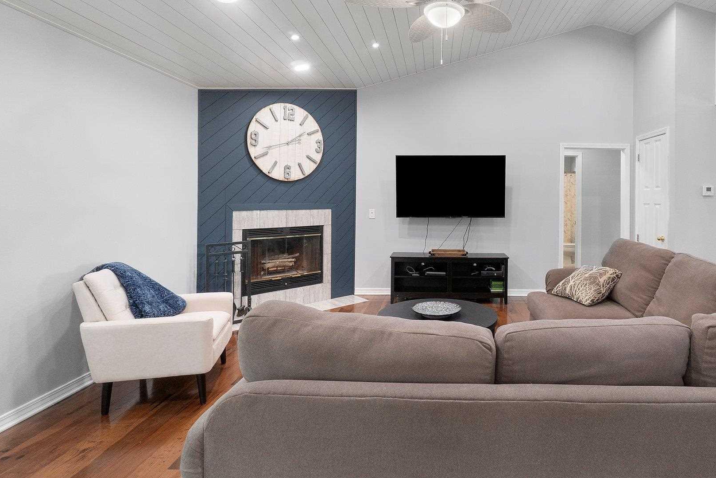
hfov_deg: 85.2
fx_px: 378
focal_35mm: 19
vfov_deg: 64.2
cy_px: 202
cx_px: 447
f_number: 9
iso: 320
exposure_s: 1/6
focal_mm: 10
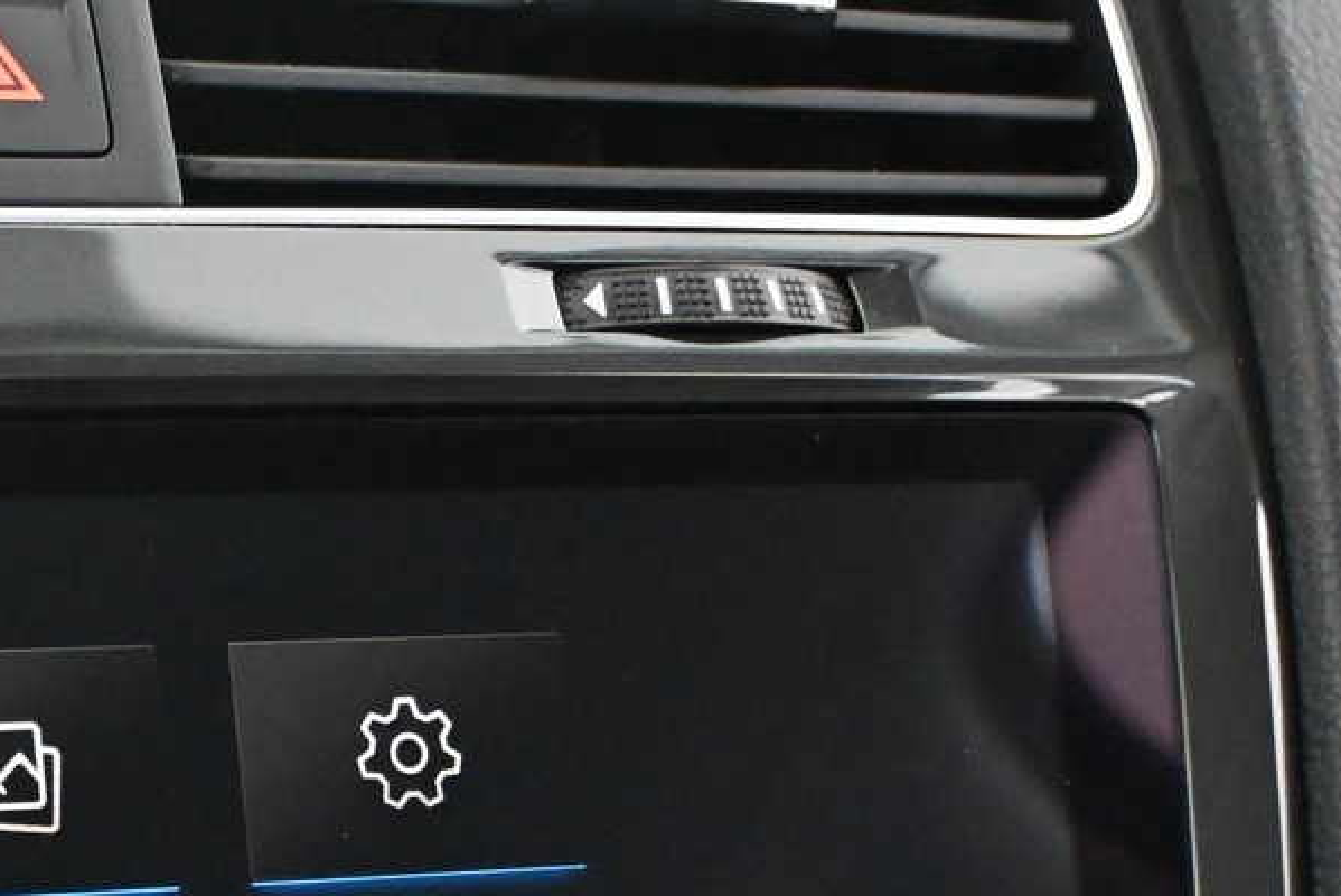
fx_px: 3777
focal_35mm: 101
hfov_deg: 19.6
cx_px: 36
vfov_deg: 13.2
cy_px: 1012
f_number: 4.2
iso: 9000
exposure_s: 1/40
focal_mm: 25
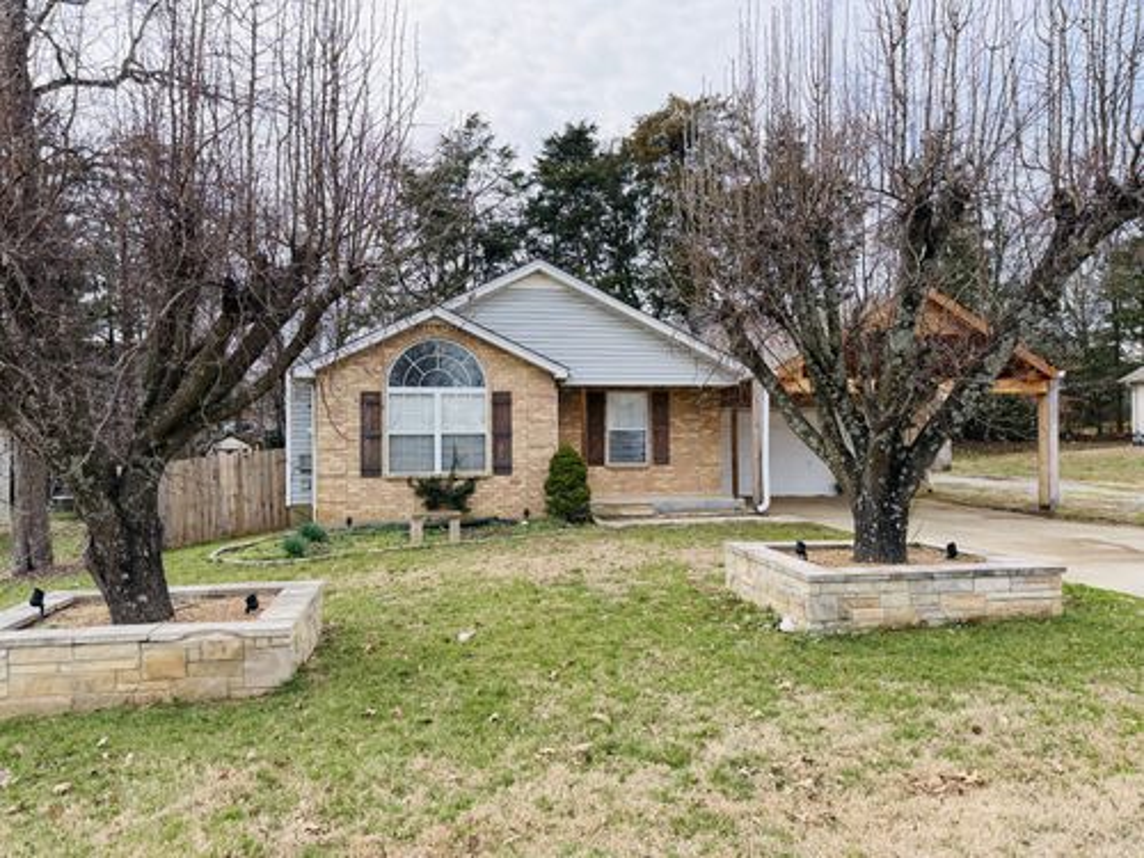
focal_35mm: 24
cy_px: 429
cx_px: 572
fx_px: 793
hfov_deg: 71.6
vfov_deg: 56.8
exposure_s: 1/3021
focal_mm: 6.76
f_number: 1.78
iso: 100
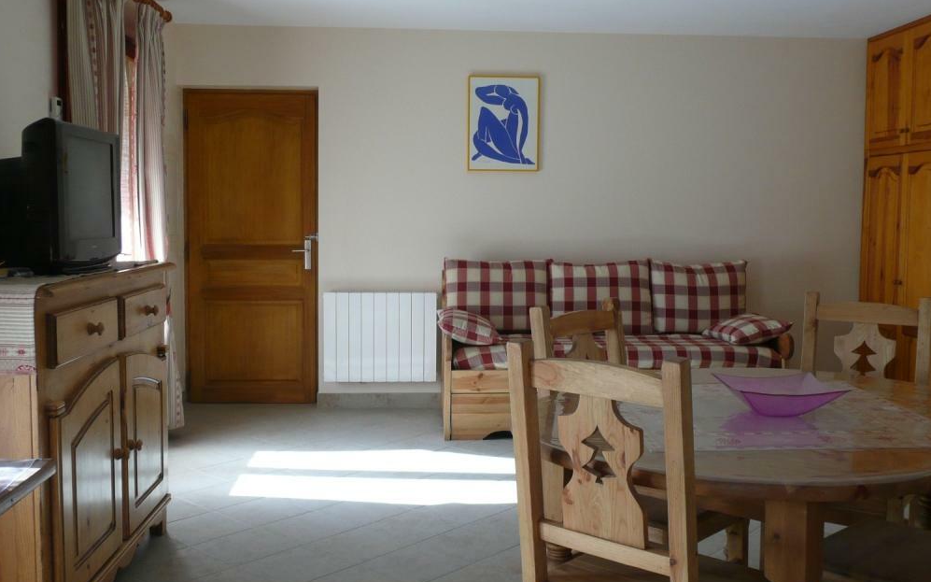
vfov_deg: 34.4
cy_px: 266
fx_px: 939
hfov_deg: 52.7
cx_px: 475
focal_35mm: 37
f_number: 3.6
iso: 100
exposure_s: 1/30
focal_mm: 5.5
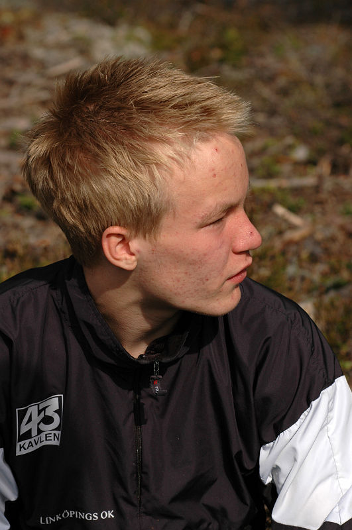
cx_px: 176
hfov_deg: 6.1
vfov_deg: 9.2
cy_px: 265
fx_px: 3310
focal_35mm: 225
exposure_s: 1/500
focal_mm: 150
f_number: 7.1
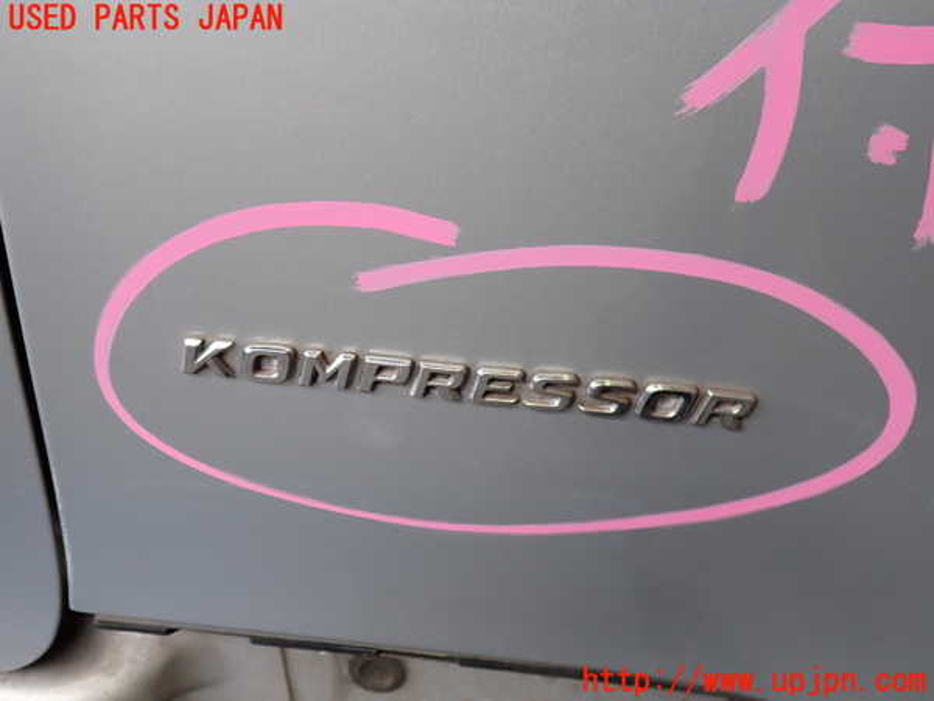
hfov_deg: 60.0
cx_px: 467
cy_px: 350
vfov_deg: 46.8
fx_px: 809
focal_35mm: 30
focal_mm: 5.4
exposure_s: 1/125
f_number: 2.3
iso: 200
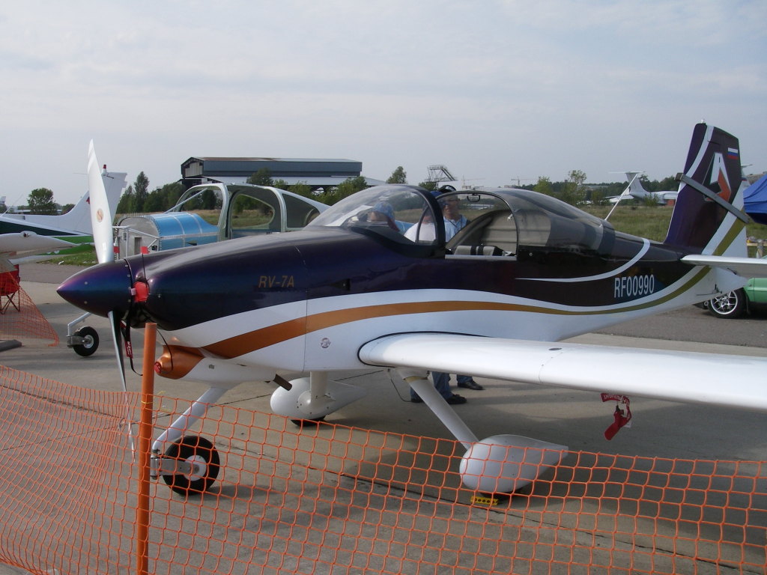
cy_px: 288
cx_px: 384
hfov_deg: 49.0
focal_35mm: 38
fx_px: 842
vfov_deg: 37.7
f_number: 6.6
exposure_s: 1/250
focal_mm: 6.3
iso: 80
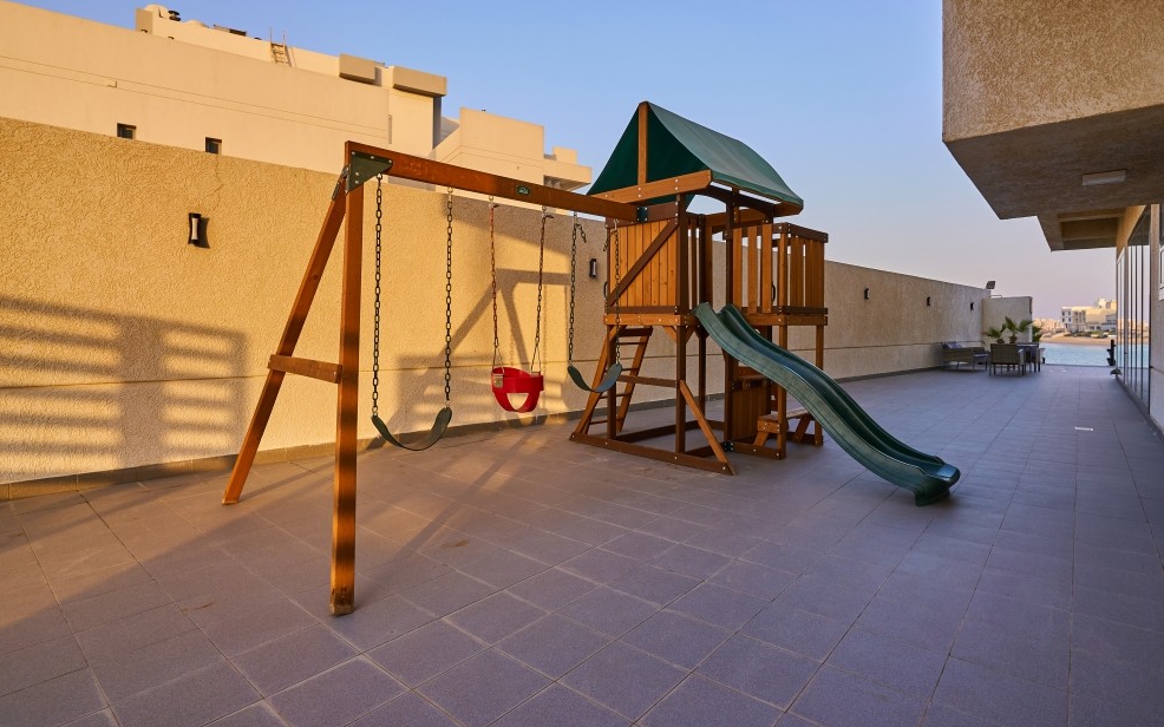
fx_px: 571
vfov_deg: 64.8
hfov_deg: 91.1
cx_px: 600
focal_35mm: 18
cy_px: 327
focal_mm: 17
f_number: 8
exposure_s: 1/100
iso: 125
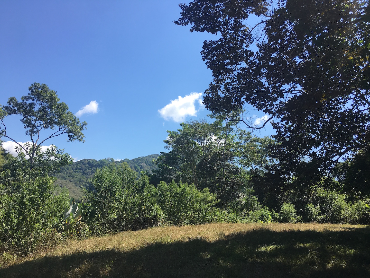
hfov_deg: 61.7
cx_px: 185
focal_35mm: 29
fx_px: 310
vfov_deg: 48.2
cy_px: 139
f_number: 2.2
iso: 25
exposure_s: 1/1083
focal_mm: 4.15
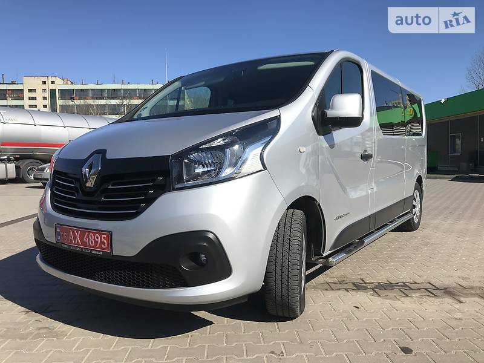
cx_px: 242
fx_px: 391
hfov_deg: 63.4
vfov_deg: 49.7
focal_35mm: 28
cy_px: 182
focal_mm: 4
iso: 20
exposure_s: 1/2591
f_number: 1.8
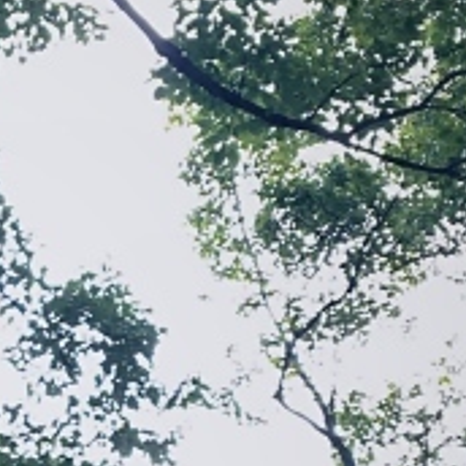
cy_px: 569
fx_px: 2330
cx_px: -111
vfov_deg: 11.2
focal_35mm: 153
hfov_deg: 11.2
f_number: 2.2
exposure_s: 1/100
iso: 32
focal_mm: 4.15
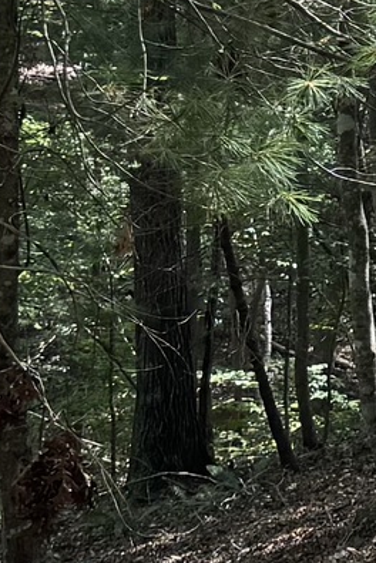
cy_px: -67
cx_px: 799
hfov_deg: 6.8
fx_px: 3034
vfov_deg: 10.5
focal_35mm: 194
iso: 64
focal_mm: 6.76
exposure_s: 1/193
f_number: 1.78
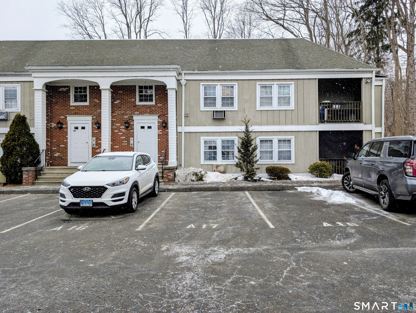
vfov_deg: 56.9
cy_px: 156
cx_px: 208
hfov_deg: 71.5
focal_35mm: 24
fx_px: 289
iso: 22
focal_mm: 6.9
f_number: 1.68
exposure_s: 1/395
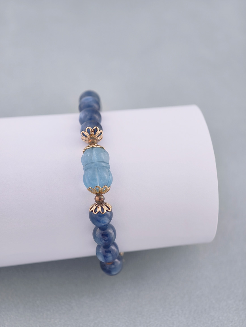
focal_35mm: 85
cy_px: 164
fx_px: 803
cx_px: 123
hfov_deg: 17.4
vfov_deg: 23.0
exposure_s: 1/160
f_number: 2.67
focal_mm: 22.48
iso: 125
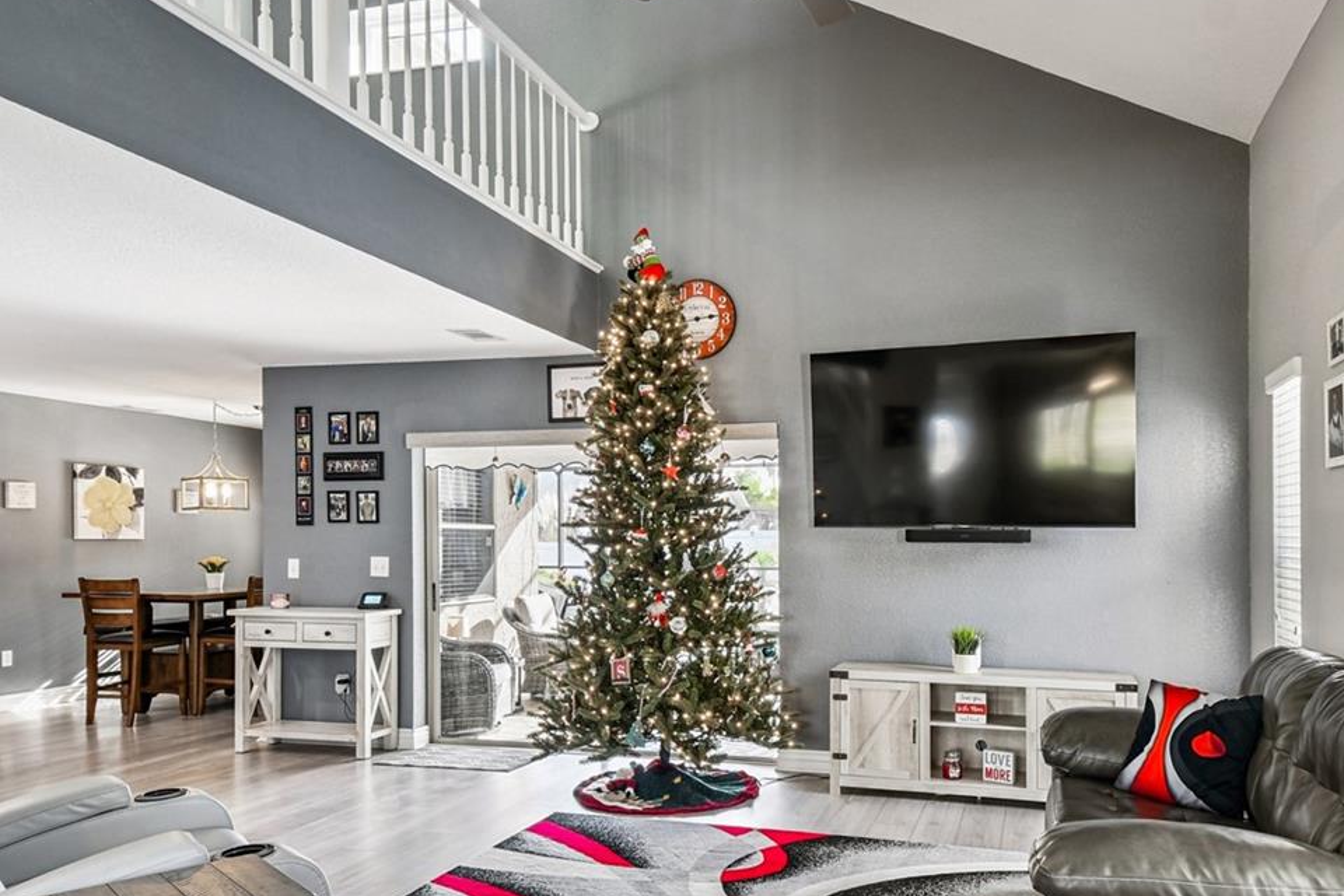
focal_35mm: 25
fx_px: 933
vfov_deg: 51.0
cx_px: 795
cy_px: 526
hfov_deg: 70.9
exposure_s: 1/2.5
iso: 100
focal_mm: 10
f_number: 7.1
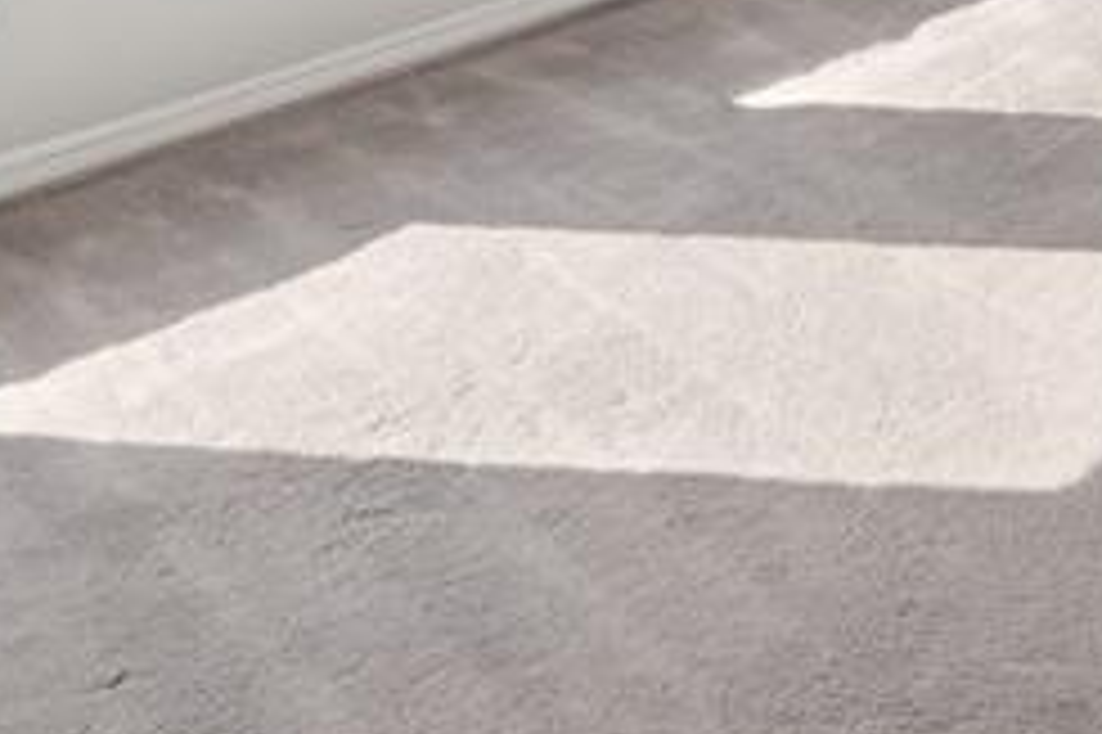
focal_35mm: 69
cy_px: -693
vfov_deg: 15.9
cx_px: 1597
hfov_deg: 23.9
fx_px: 2114
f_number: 9
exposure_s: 1/125
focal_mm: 11
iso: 320
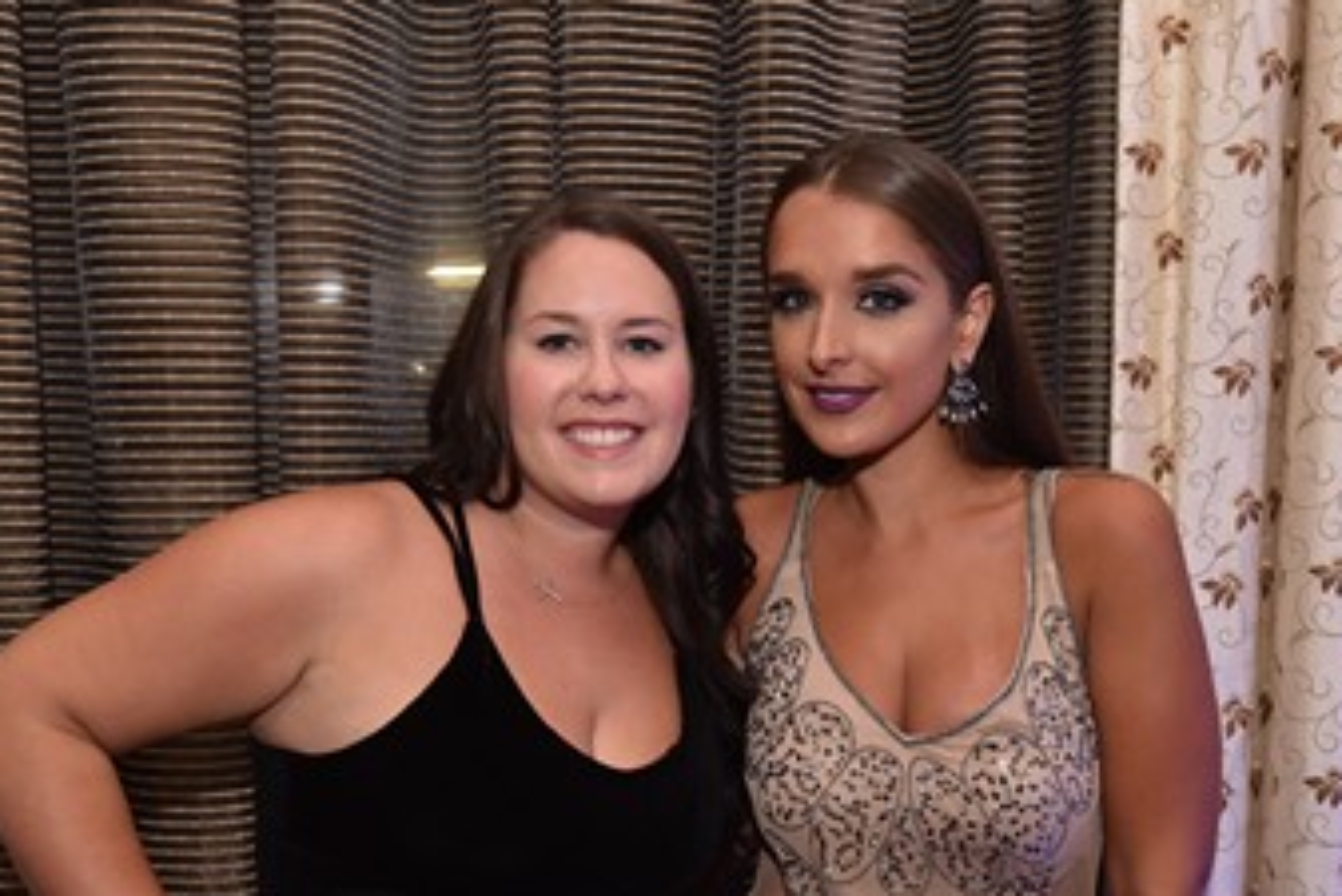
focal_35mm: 49
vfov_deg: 27.2
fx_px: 1827
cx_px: 705
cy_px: 651
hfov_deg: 40.3
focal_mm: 30
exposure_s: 1/100
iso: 1000
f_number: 10
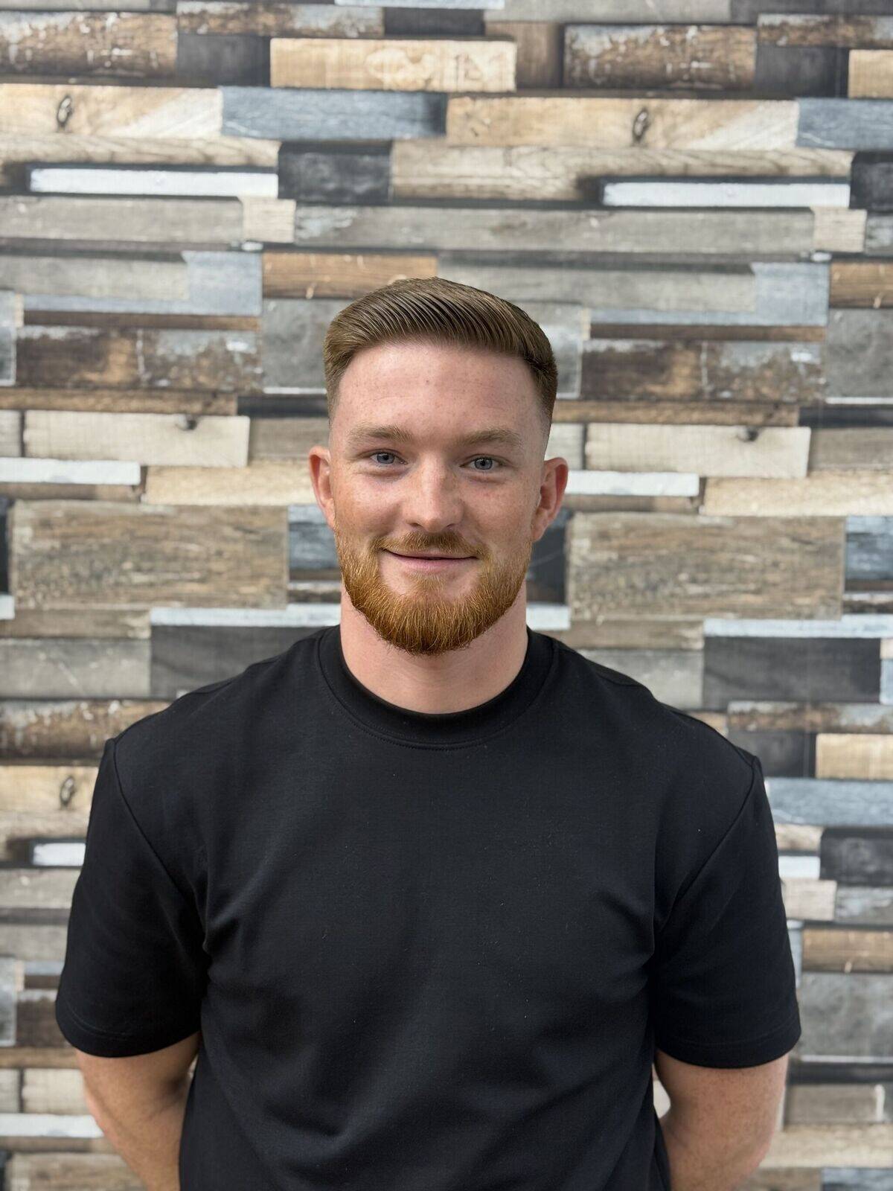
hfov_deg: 30.3
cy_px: 596
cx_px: 446
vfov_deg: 39.7
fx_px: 1651
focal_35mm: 48
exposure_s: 1/100
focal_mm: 6.76
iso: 80
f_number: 1.78
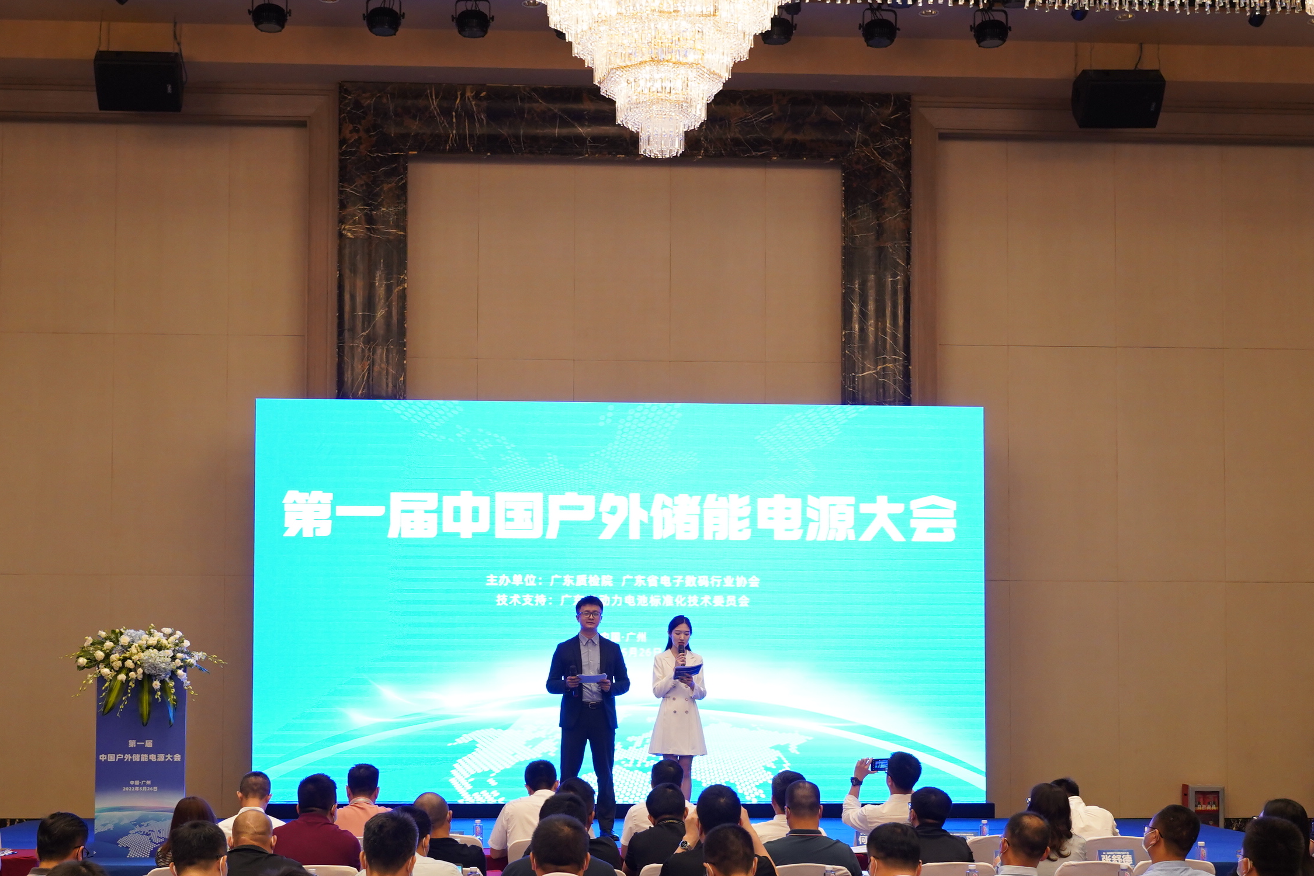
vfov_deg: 27.3
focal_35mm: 49
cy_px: 612
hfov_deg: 40.3
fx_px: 1788
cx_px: 639
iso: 1600
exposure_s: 1/125
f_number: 4
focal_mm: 28
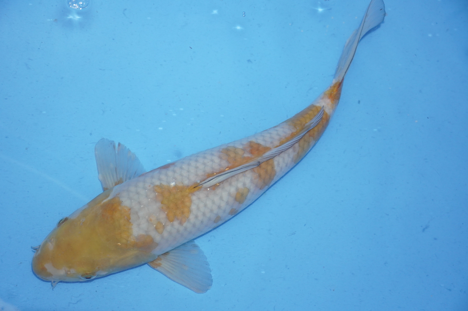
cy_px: 156
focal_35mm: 56
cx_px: 234
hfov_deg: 36.0
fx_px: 721
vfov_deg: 24.4
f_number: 4.5
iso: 1250
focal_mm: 37
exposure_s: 1/160
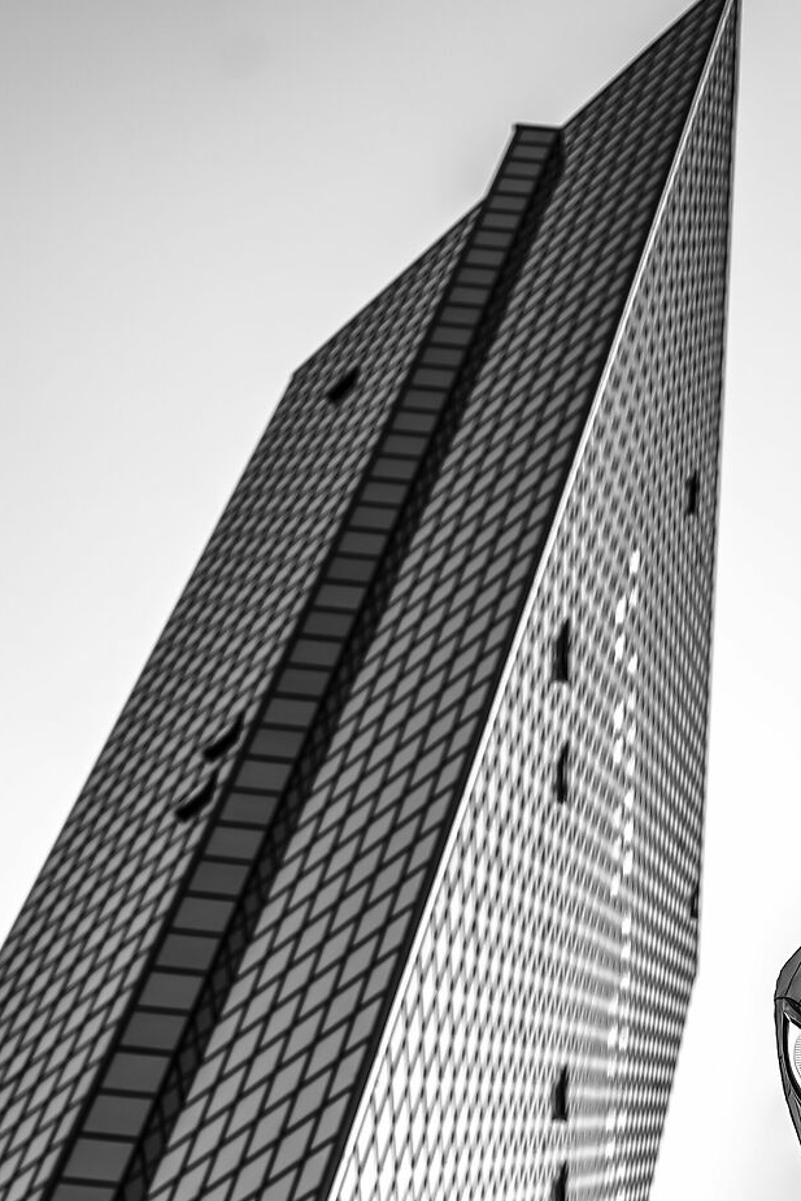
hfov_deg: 16.0
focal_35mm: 83
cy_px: 1324
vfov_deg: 23.0
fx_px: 2769
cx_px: 857
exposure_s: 1/250
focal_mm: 32
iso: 100
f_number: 4.5
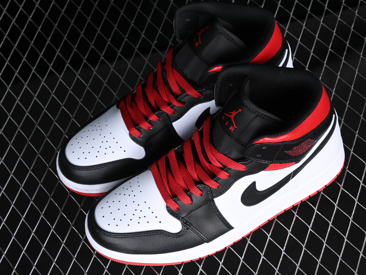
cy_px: 137
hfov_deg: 23.8
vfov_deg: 18.0
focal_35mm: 82
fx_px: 867
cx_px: 202
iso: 160
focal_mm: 50
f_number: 6.3
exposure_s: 1/80
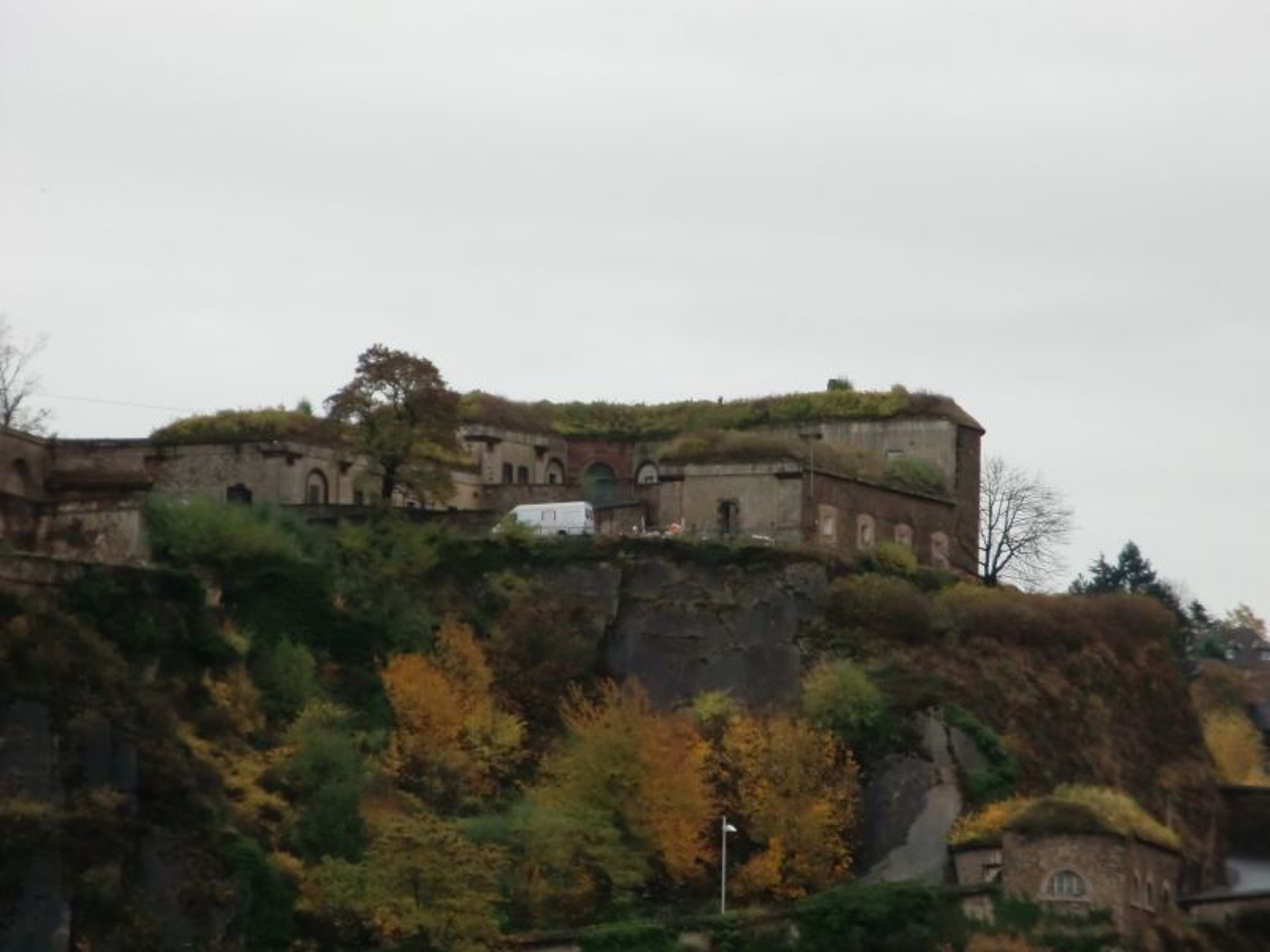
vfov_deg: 6.2
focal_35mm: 240
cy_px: 476
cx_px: 635
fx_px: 8805
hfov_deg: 8.2
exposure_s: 1/200
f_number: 5.8
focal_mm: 43
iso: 400
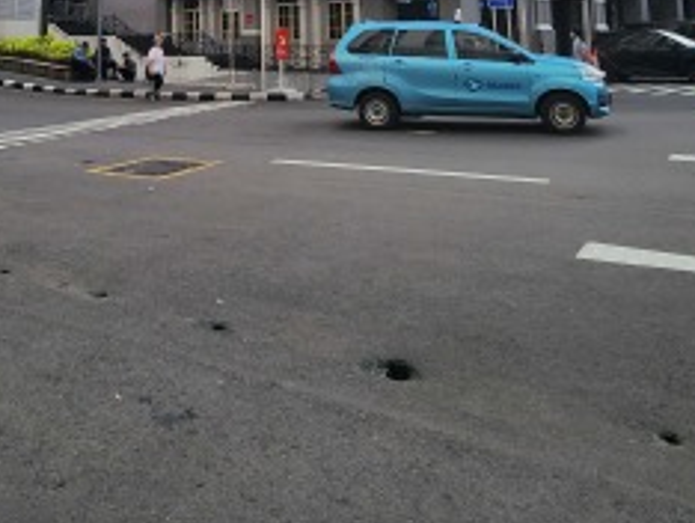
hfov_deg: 52.7
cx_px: 224
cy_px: -48
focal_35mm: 34
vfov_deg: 35.9
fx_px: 683
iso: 50
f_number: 2.2
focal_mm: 2.2
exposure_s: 1/1619
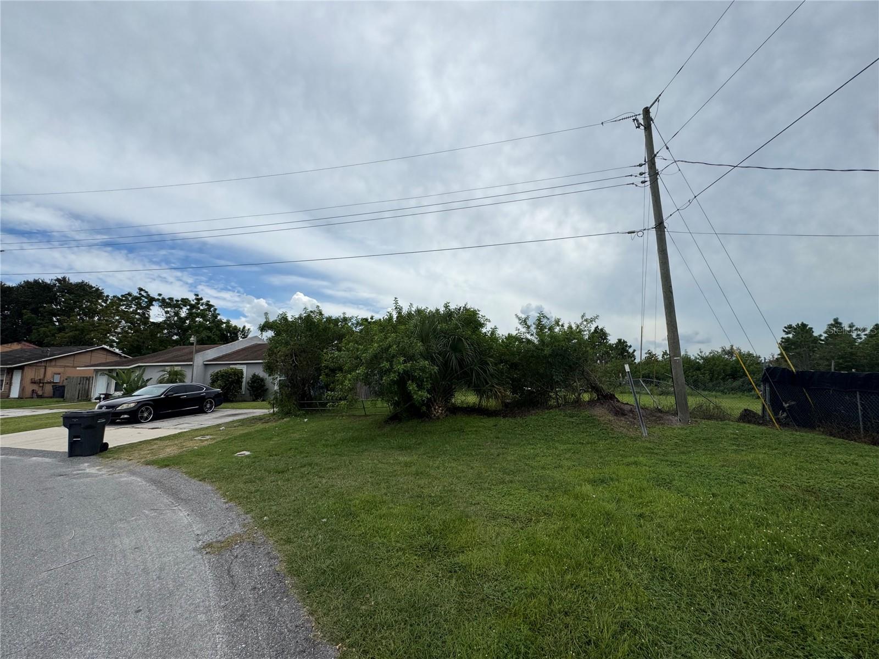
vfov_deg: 85.7
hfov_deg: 102.1
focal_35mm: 14
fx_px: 356
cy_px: 330
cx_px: 440
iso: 50
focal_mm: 2.22
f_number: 2.2
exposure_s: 1/3906
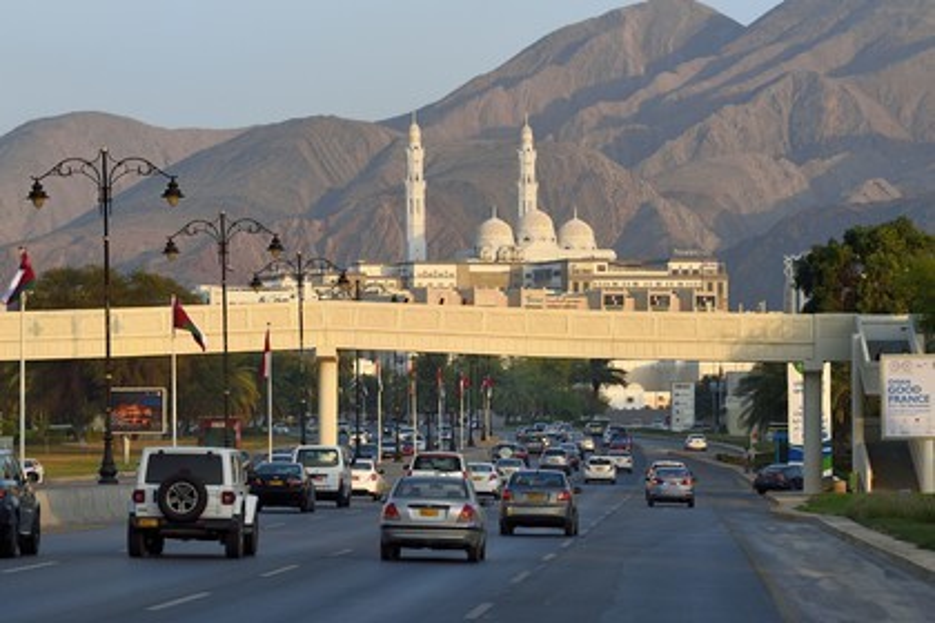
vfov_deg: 7.8
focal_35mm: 175
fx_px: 4545
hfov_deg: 11.7
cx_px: 468
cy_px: 312
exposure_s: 1/800
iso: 400
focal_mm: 175
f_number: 6.3
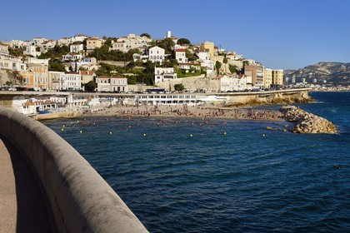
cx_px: 175
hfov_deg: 43.6
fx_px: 437
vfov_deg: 29.9
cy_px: 116
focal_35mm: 45
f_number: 14
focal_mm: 45
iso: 200
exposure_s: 1/320
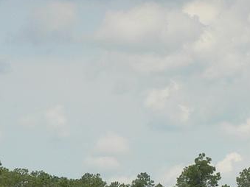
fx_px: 3205
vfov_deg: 3.3
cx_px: 294
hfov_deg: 4.5
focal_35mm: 444
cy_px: 255
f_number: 5.6
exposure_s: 1/500
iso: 80
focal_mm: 24.6
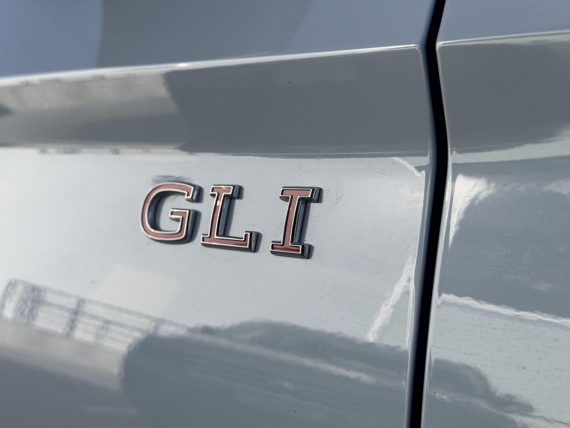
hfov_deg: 39.7
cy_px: 214
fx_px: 790
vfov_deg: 30.3
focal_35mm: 48
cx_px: 285
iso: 64
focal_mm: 6.86
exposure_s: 1/1815
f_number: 1.78
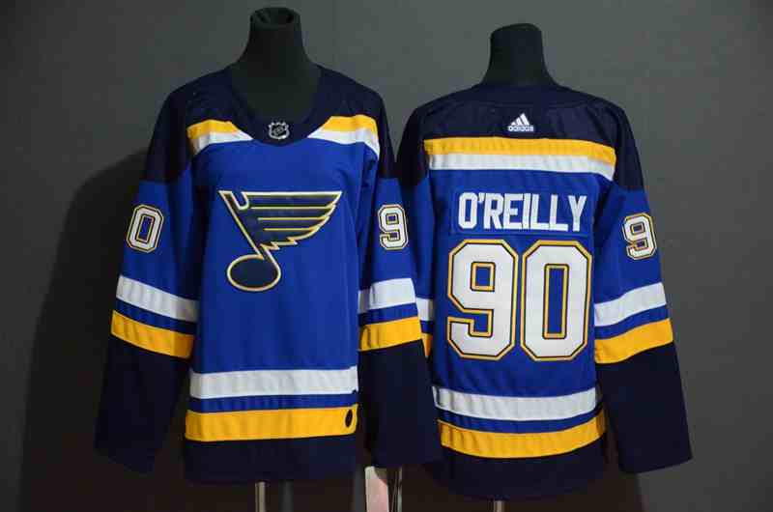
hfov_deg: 22.0
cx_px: 386
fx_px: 1993
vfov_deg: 14.6
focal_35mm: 93
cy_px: 256
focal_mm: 62
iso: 4000
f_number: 5
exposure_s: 1/20
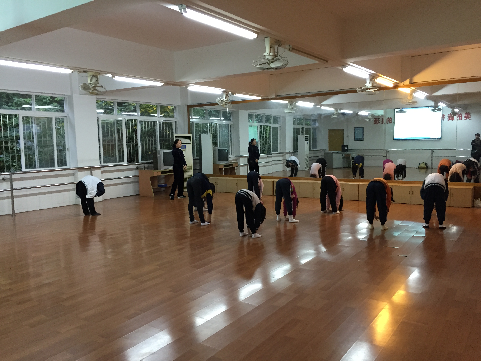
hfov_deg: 61.7
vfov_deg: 48.2
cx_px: 240
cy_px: 180
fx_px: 403
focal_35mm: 29
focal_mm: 4.15
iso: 200
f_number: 2.2
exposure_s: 1/33
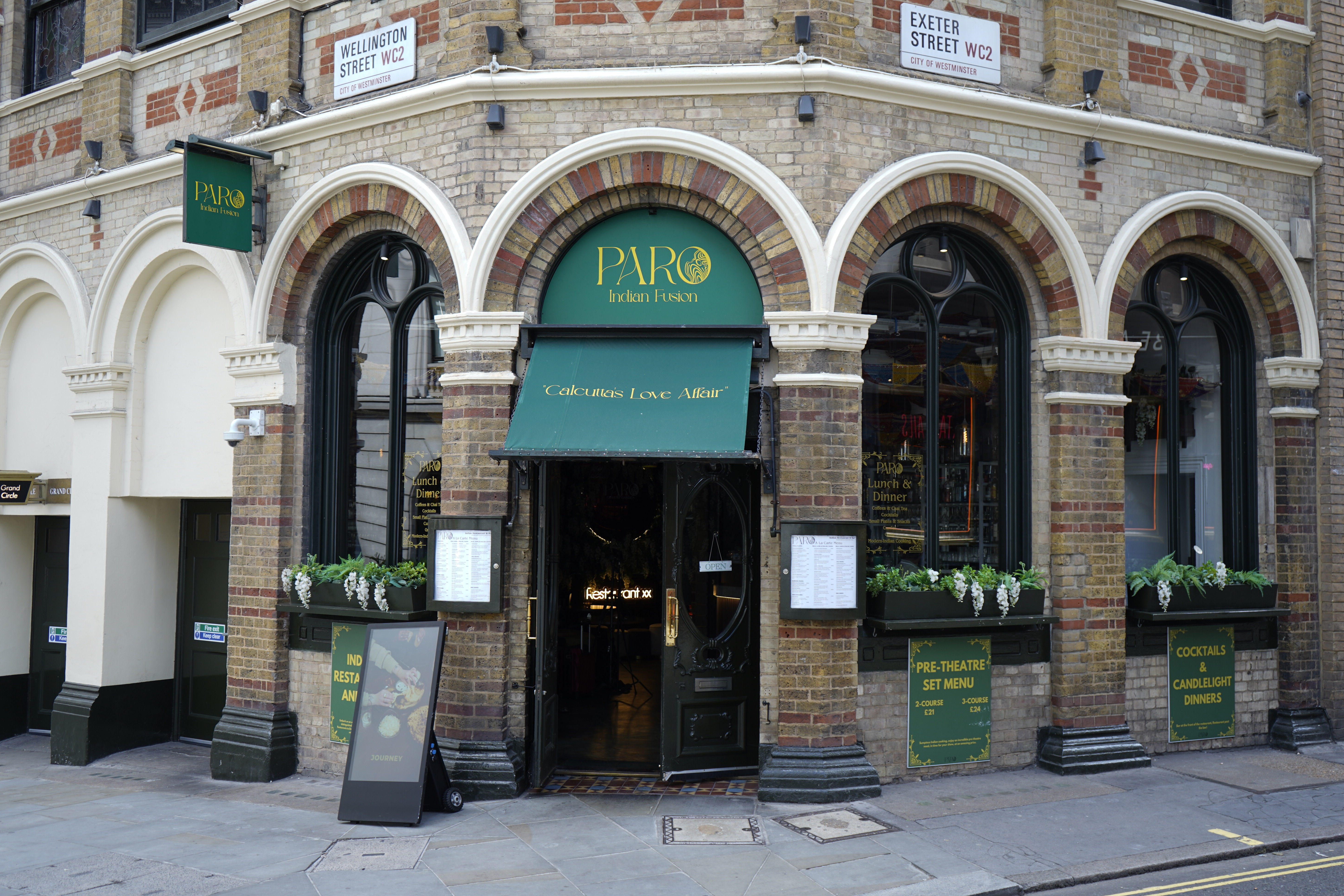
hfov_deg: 53.1
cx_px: 685
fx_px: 1344
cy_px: 440
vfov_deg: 36.9
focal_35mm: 36
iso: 80
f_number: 4
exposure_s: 1/100
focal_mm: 35
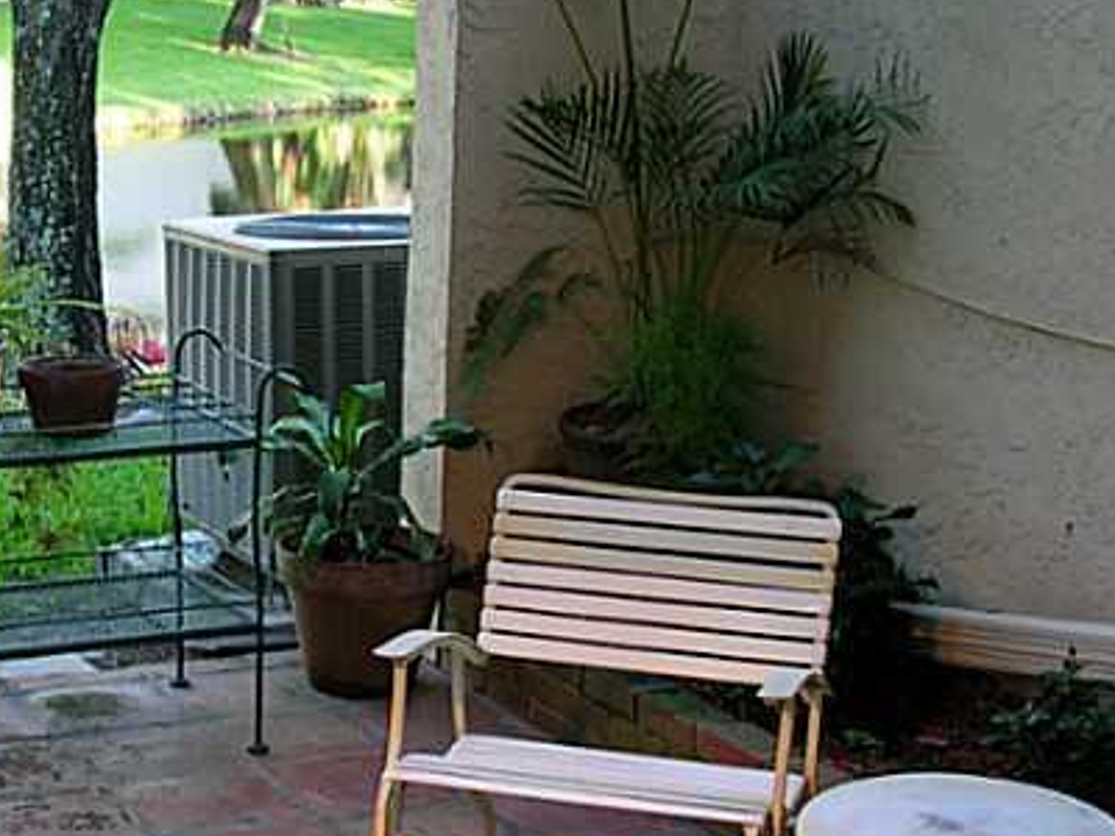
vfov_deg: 19.8
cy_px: 552
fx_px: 2384
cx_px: 318
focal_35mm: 74
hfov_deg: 26.1
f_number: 2.7
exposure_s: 1/39.4
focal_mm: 5.6
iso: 100
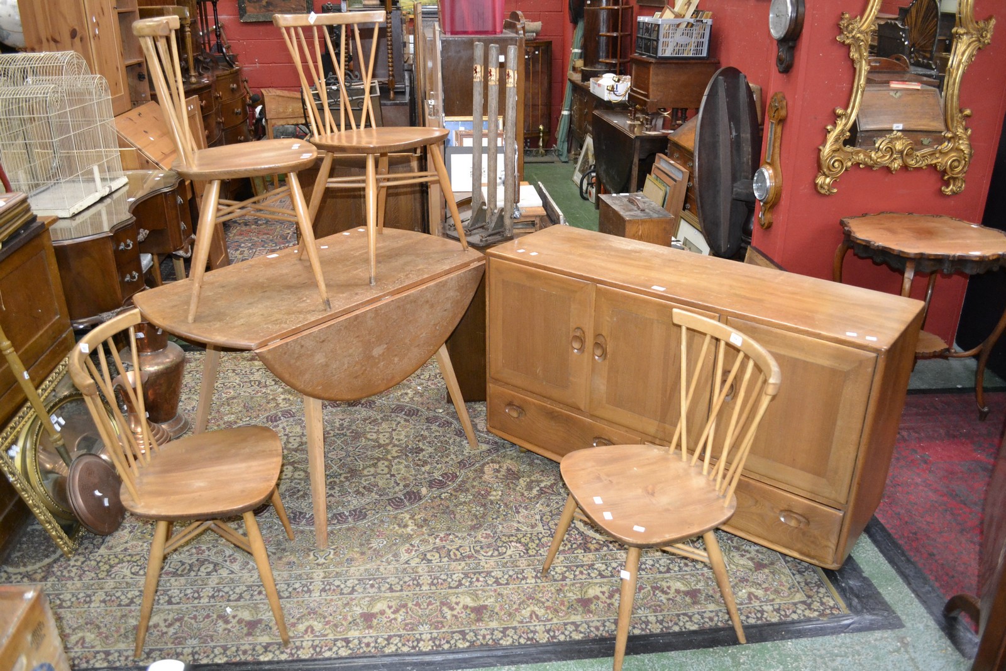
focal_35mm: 27
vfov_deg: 47.9
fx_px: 755
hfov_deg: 67.4
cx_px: 503
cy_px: 336
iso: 2200
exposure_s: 1/60
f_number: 3.5
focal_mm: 18
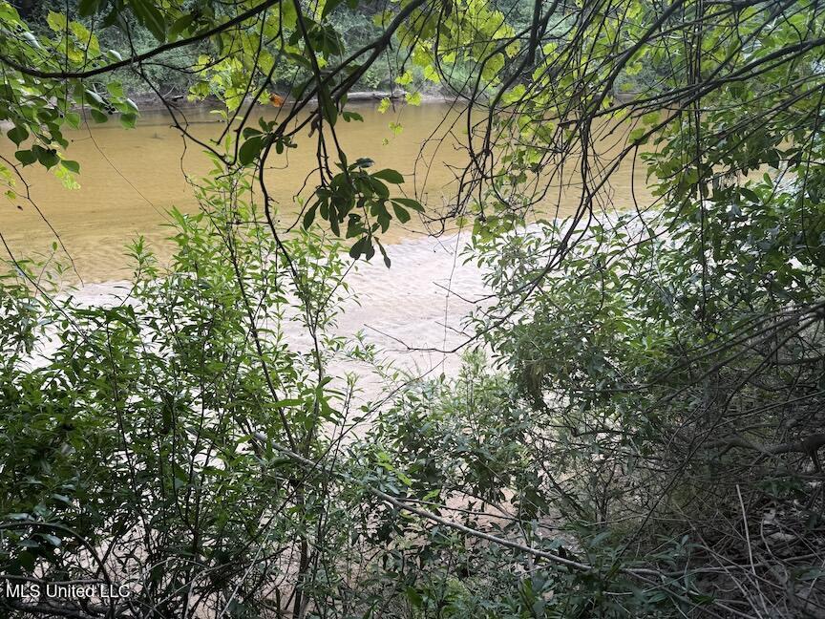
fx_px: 572
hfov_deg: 71.6
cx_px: 412
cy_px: 310
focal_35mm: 24
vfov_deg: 56.8
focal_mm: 6.76
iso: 80
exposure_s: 1/360
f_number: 1.78
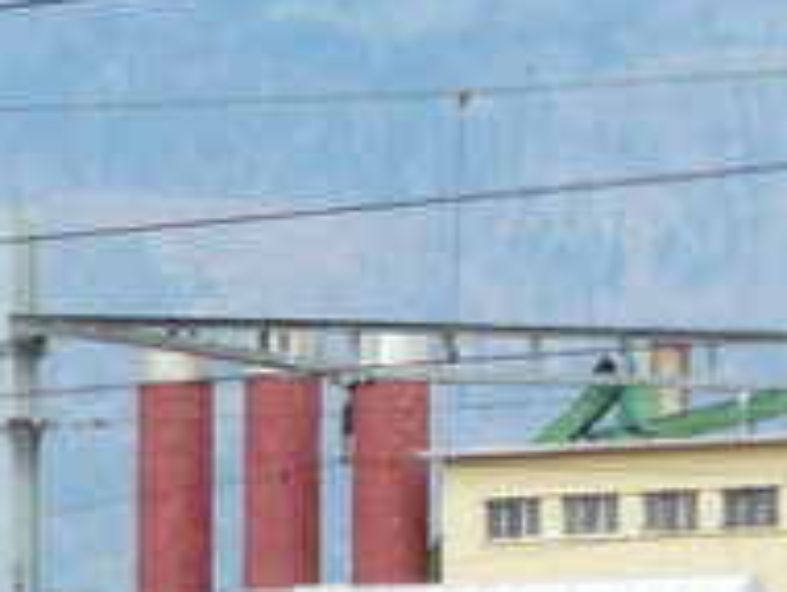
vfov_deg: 2.7
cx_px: -816
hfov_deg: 3.5
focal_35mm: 557
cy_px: 1043
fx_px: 12679
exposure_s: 1/250
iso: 100
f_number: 5.6
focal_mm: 17.5
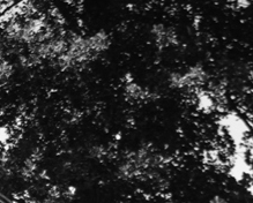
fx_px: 2108
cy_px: 303
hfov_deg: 6.8
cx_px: -5
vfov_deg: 5.5
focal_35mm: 281
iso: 100
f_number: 5.6
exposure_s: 1/180
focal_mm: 55
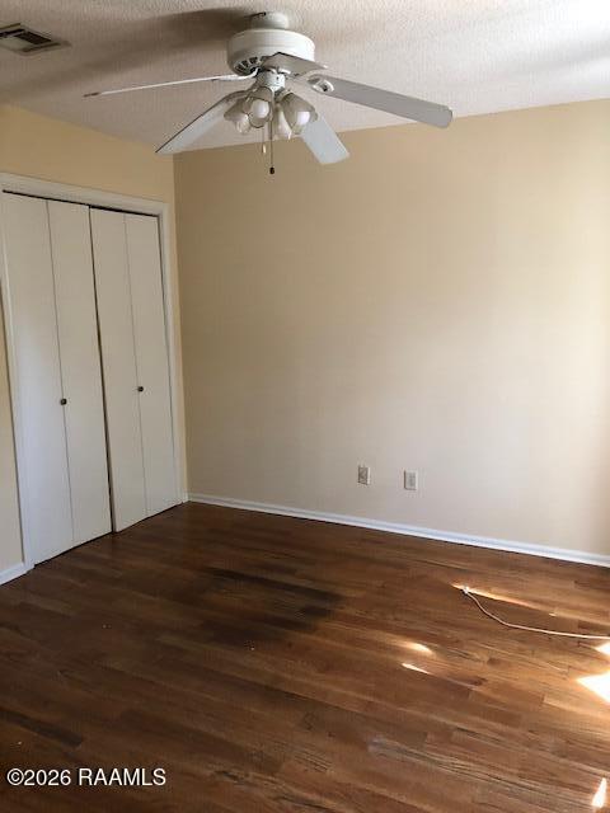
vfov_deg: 63.4
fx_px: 658
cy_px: 406
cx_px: 305
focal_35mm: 28
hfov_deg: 49.7
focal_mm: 3.99
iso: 50
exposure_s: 1/15
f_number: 1.8
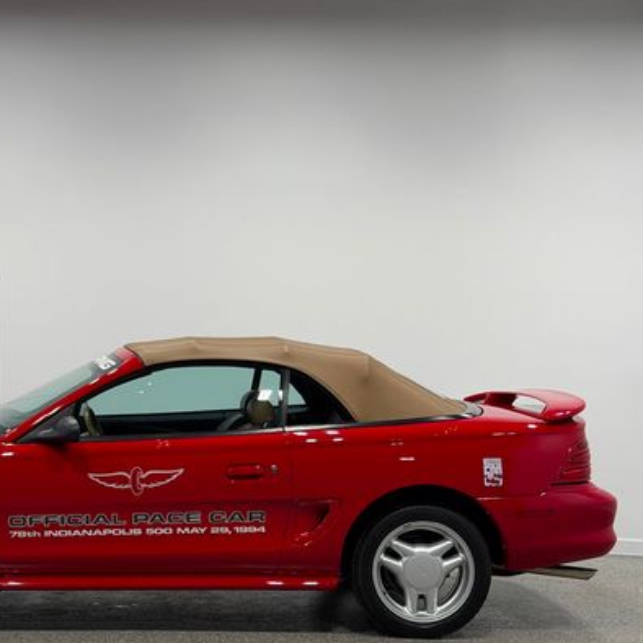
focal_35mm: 69
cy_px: 384
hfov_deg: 24.7
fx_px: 1450
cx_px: 142
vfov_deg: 25.0
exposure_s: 1/348
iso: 64
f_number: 1.78
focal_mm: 6.76
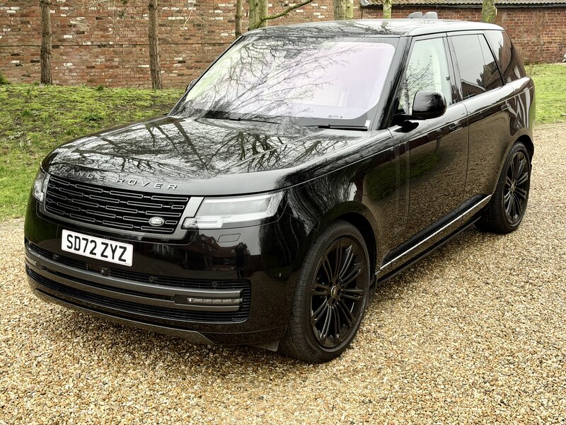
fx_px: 785
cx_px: 283
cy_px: 212
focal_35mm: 48
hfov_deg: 39.7
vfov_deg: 30.3
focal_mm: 6.76
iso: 100
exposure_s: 1/60
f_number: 1.78
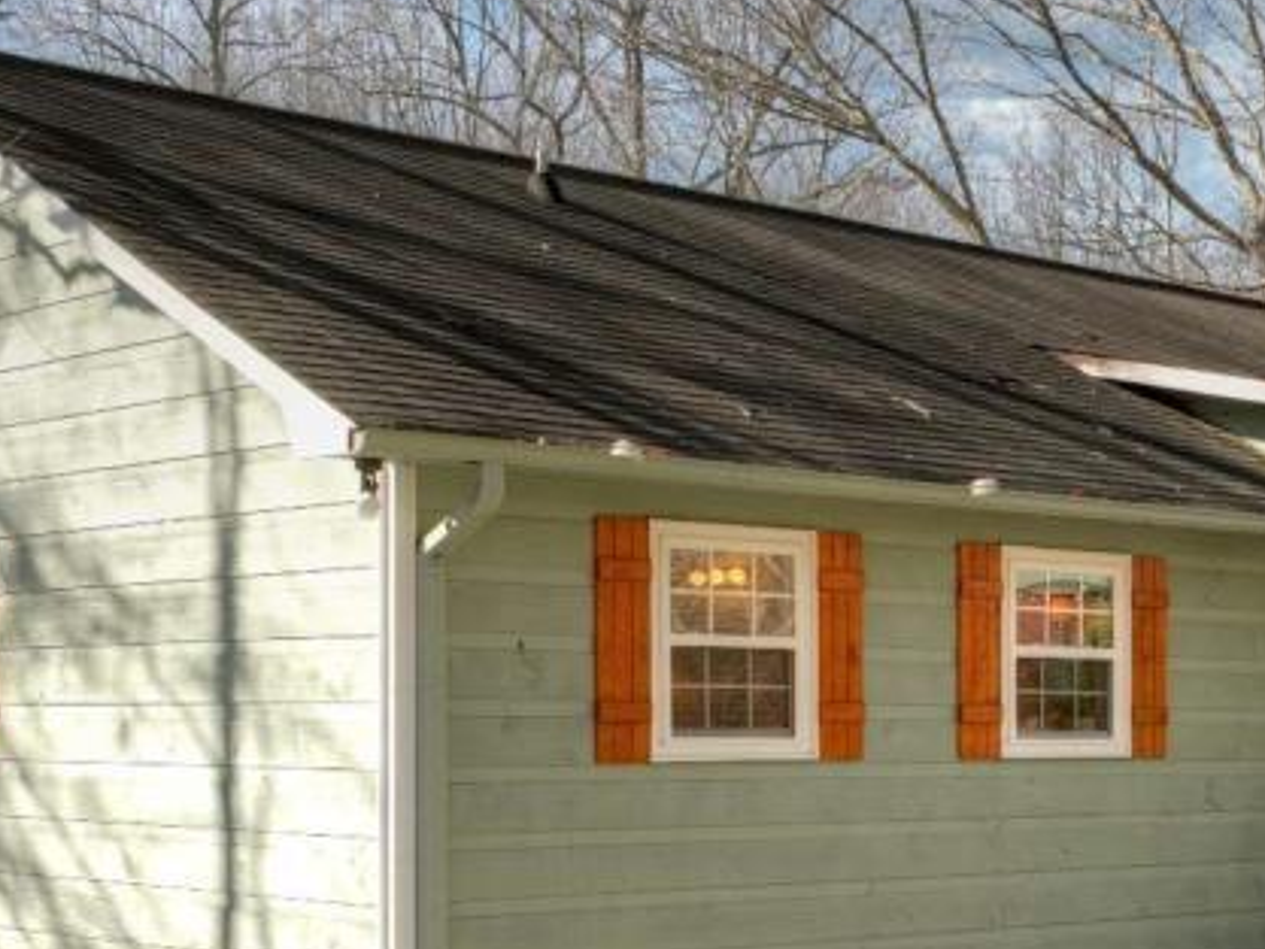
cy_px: 781
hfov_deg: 27.3
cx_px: 1107
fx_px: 2522
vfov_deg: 21.0
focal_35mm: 69
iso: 100
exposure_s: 1/1000
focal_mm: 12.3
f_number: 2.8
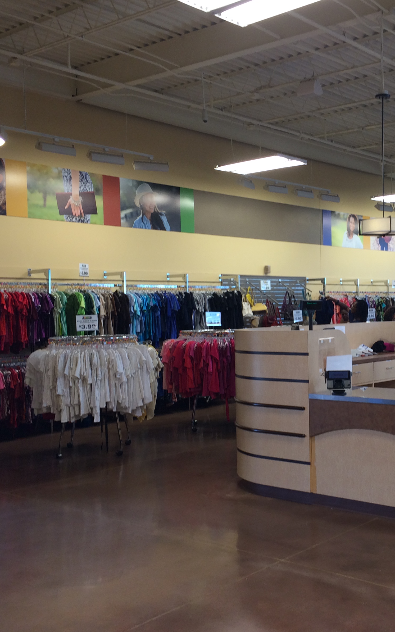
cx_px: 336
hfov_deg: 29.6
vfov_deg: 47.2
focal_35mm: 42
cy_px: 322
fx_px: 723
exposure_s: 1/60
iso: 40
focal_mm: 4.15
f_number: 2.2
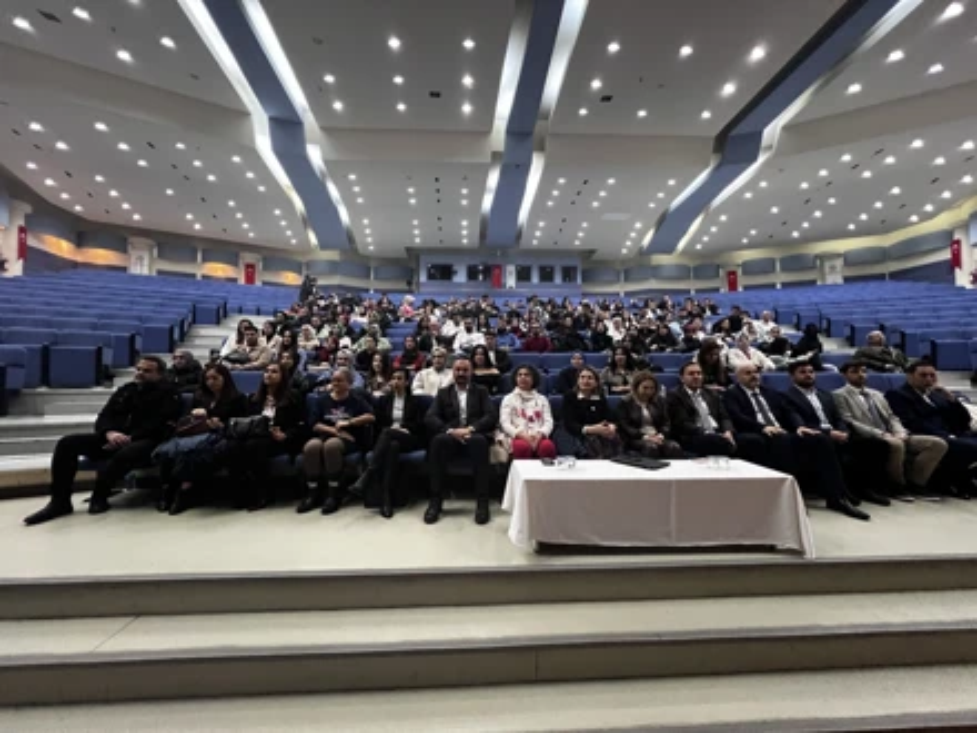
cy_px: 366
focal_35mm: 13
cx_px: 488
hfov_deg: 106.2
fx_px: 367
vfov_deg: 89.9
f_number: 1.8
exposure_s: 1/50
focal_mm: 1.57
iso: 1000
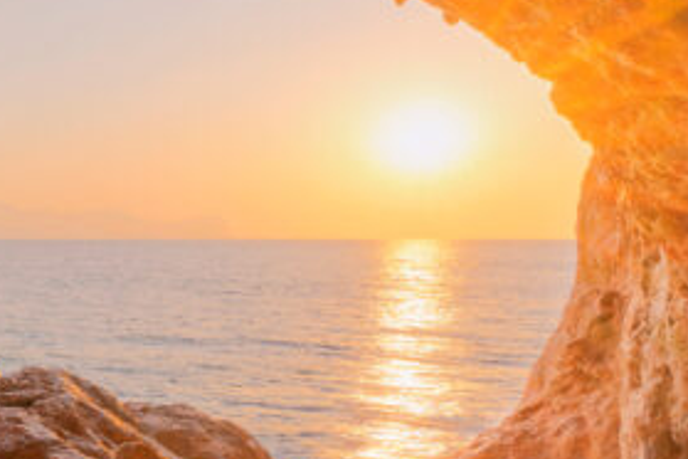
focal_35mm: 55
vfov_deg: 24.4
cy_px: 338
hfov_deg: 25.4
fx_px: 1051
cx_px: -390
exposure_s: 1/125
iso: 100
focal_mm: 16
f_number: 11
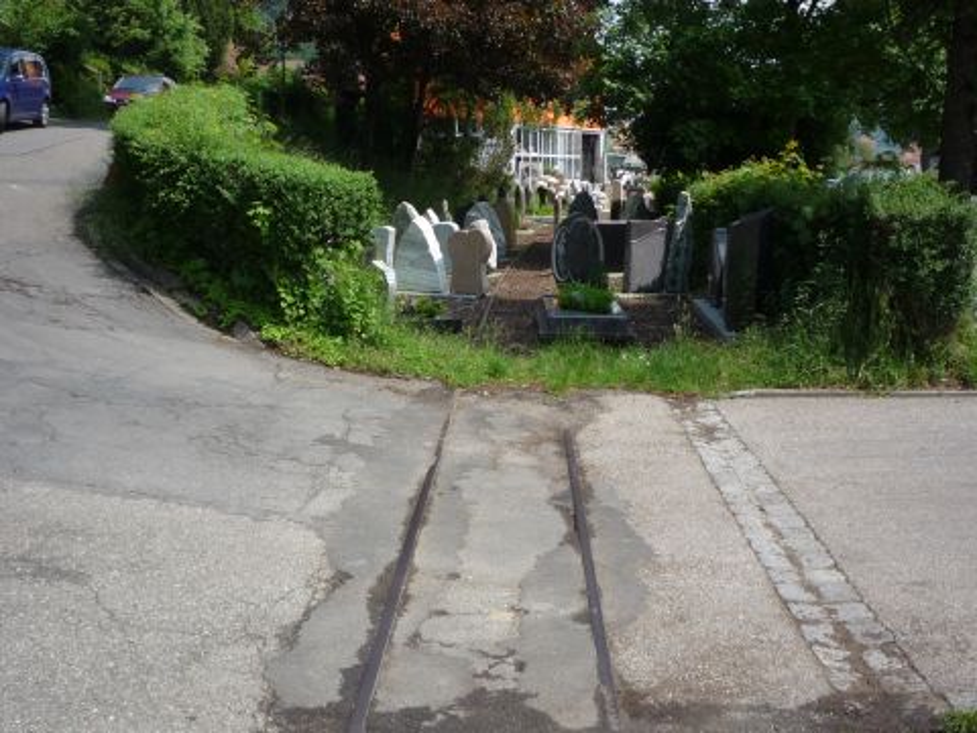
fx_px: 1101
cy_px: 366
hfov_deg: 47.9
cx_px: 488
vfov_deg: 36.8
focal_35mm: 39
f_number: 4.5
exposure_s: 1/400
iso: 100
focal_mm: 5.2
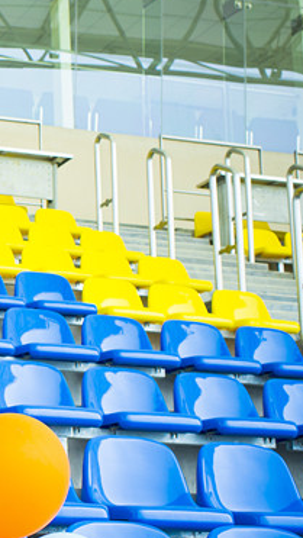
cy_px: 284
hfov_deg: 13.5
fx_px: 1127
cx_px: -267
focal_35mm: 79
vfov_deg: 26.8
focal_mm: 35
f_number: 5.6
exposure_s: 1/320
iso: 100
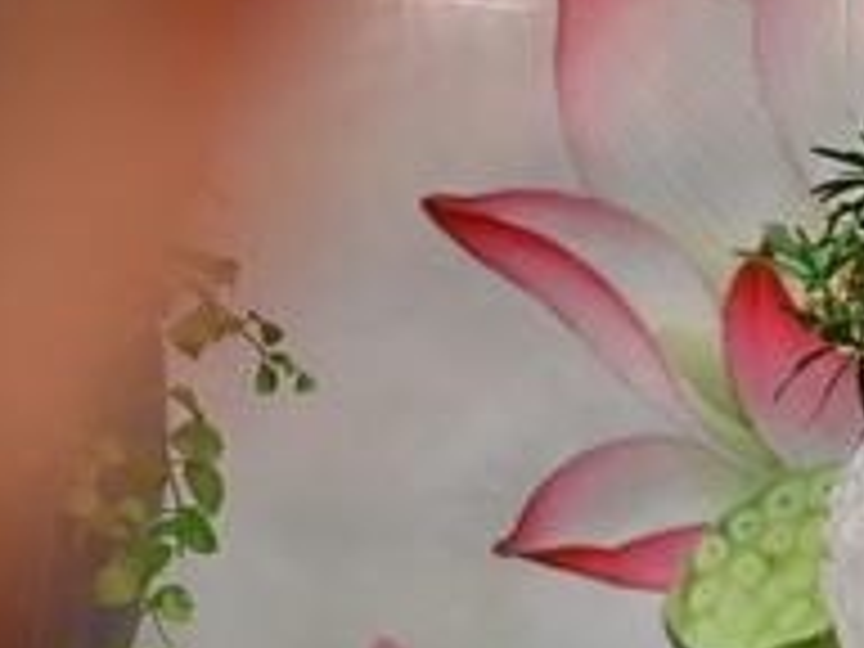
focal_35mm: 364
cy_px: 774
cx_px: 1084
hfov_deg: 5.4
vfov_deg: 4.1
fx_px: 9085
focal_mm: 112
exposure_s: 1/80
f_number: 4
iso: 1600
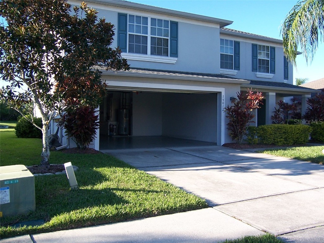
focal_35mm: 33
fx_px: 309
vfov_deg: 42.9
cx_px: 162
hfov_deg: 55.4
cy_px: 122
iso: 80
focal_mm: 5.5
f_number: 3.4
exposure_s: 1/250
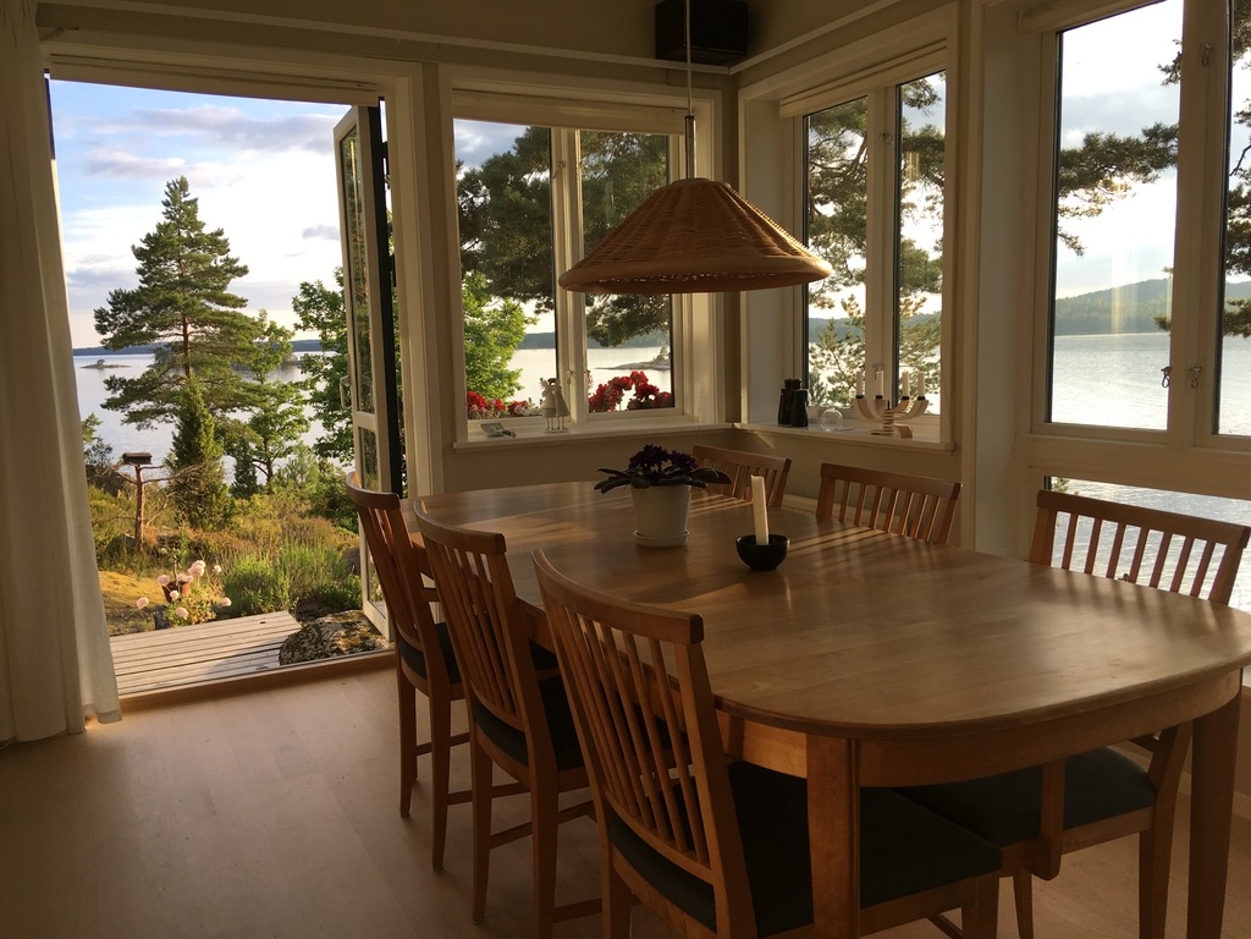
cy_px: 470
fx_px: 1048
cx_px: 626
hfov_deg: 61.7
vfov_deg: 48.2
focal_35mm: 29
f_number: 2.2
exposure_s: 1/247
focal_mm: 4.15
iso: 25
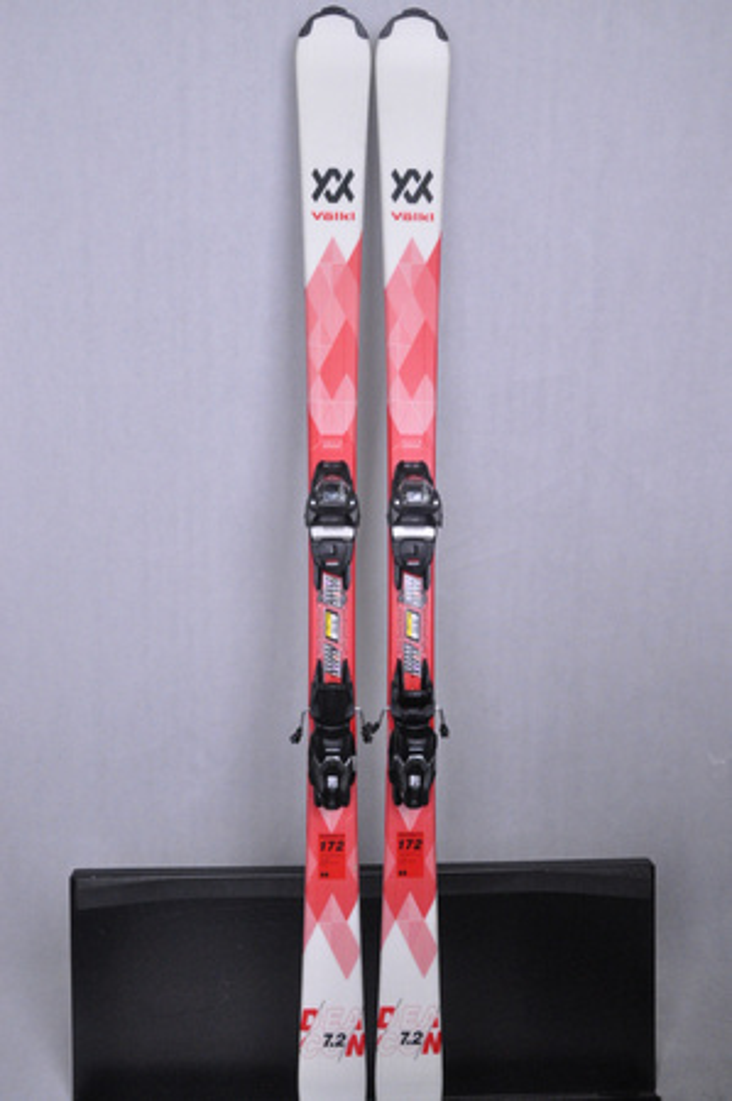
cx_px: 366
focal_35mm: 33
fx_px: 1009
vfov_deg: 57.3
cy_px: 550
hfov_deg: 39.9
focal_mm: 22
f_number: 9.5
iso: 3200
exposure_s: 1/125
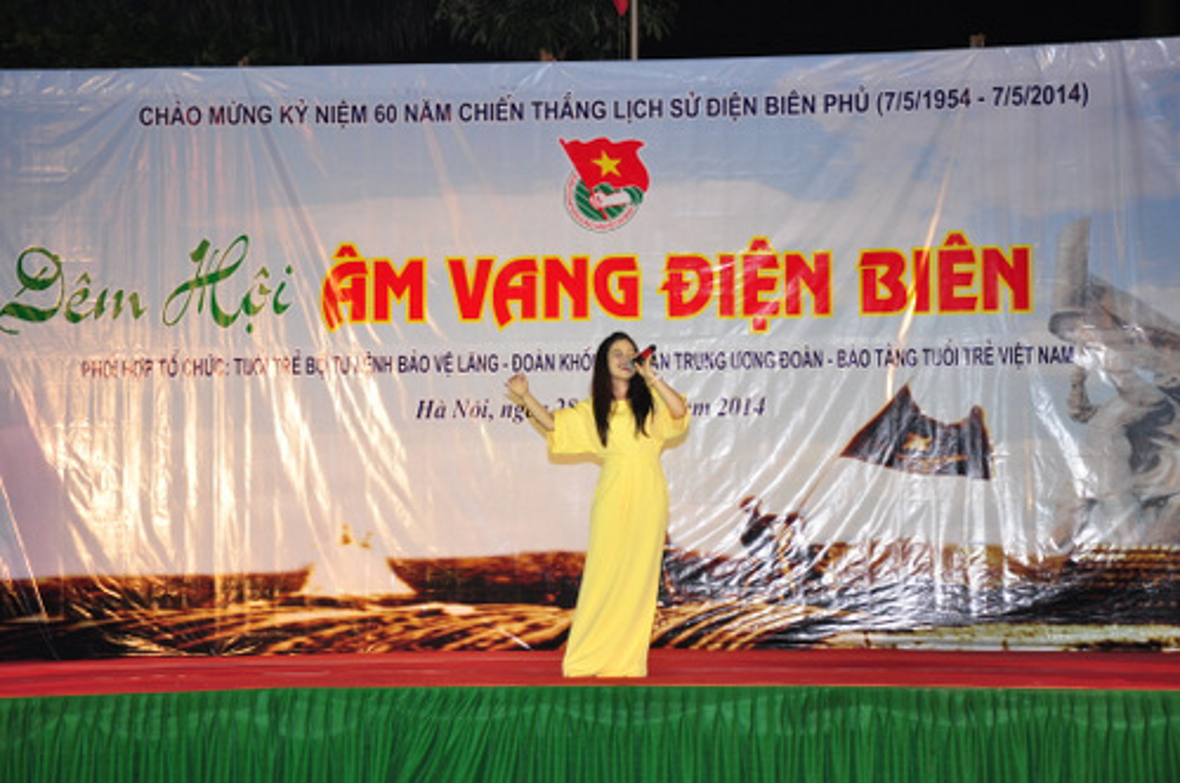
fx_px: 2553
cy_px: 392
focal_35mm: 78
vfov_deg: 17.4
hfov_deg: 26.0
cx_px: 590
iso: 400
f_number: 5.6
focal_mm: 52
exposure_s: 1/60
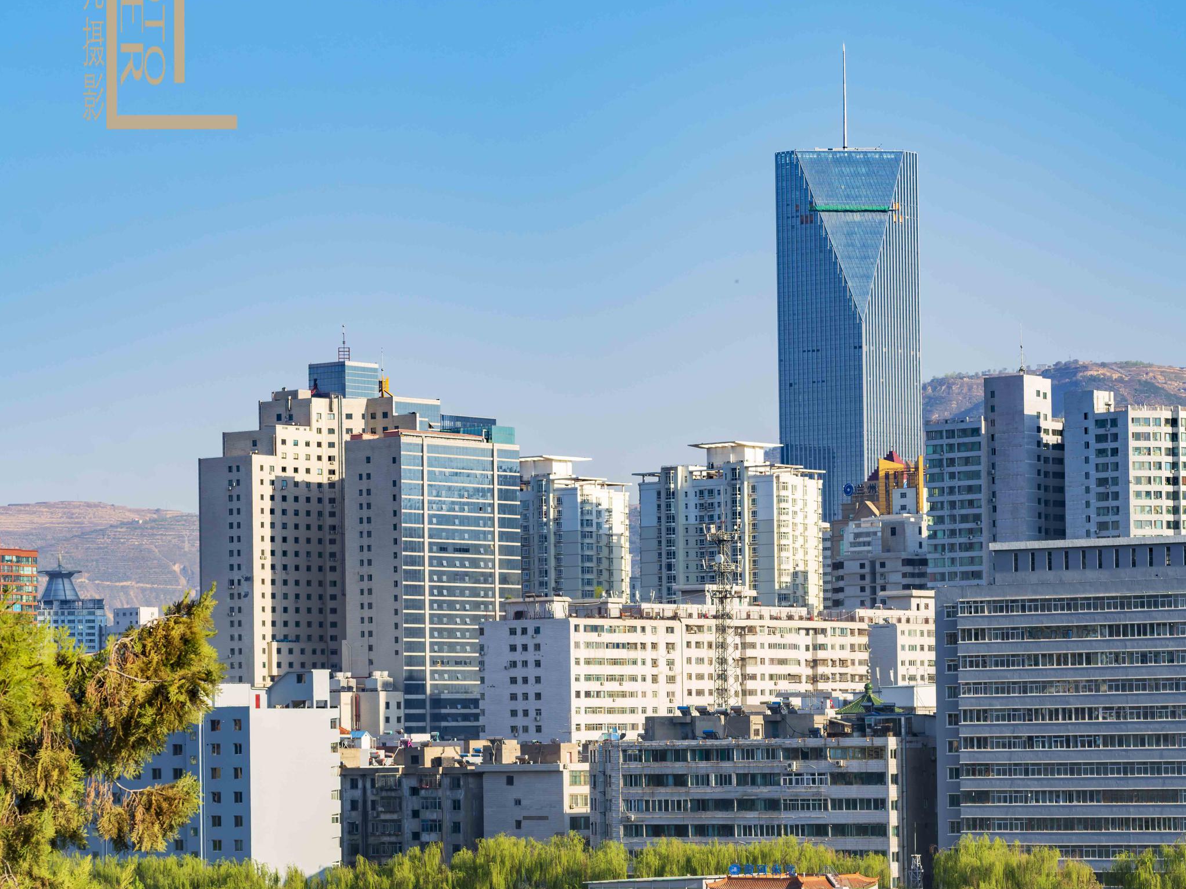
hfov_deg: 16.0
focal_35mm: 123
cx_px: 595
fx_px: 4214
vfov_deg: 12.0
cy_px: 620
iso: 100
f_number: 7.1
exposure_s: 1/250
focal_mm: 85
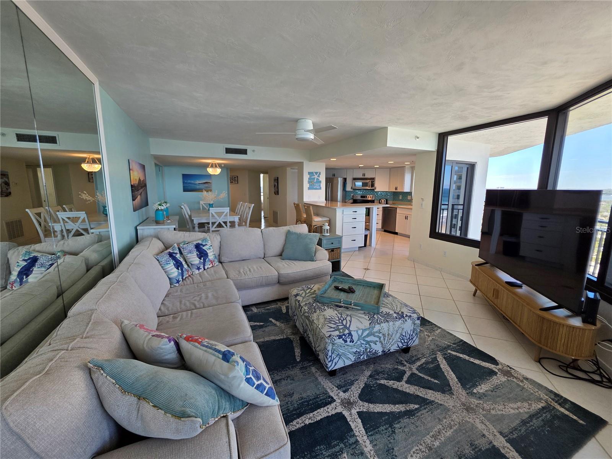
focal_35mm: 13
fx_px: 230
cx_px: 306
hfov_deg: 106.2
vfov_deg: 89.9
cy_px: 230
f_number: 1.9
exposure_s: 1/120
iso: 50
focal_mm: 2.2
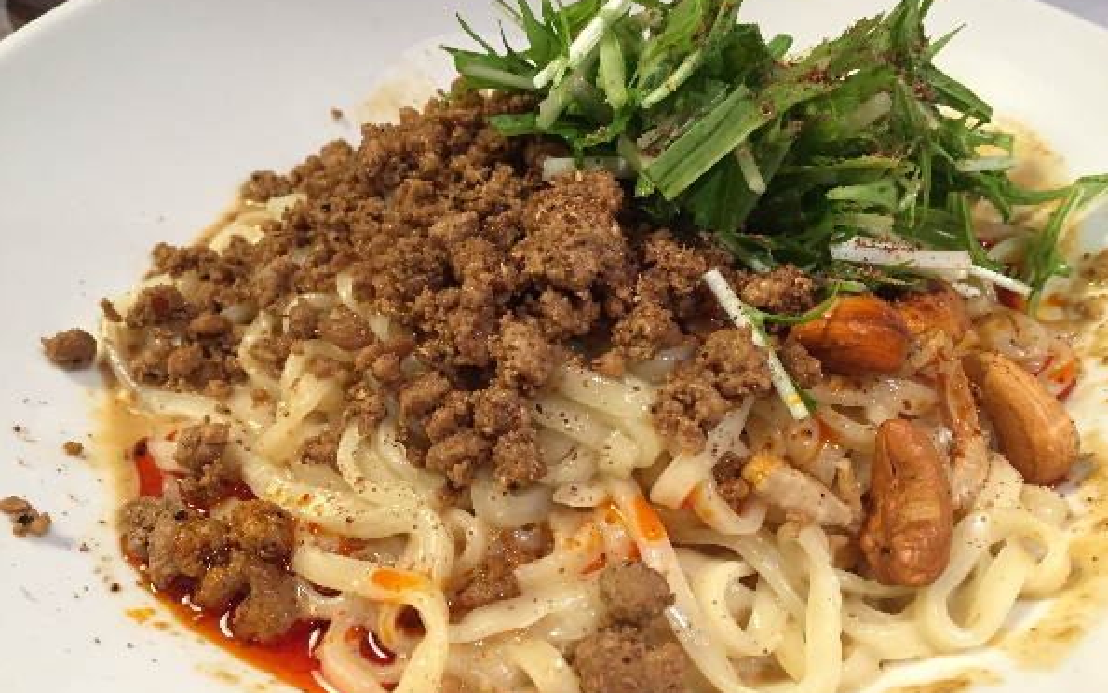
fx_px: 936
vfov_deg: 40.6
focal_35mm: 31
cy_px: 361
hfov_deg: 61.2
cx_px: 555
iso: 160
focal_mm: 4.15
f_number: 2.2
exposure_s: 1/30
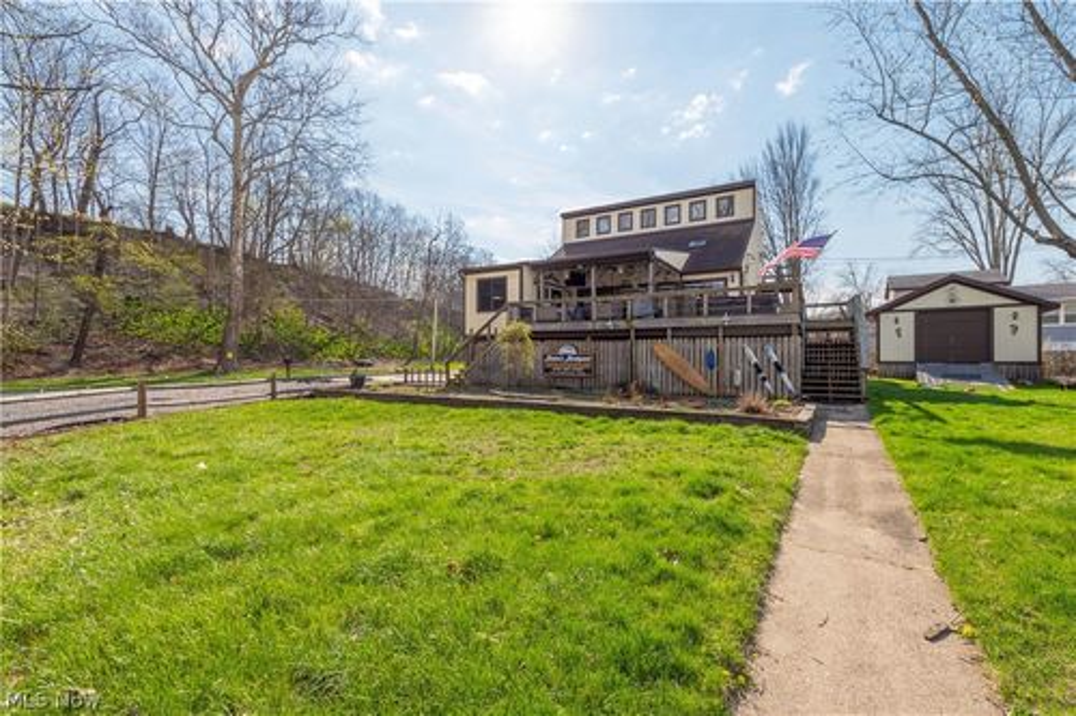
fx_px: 478
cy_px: 358
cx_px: 538
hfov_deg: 96.8
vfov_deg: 73.7
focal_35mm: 16
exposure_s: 1/800
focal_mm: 16
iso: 100
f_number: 9
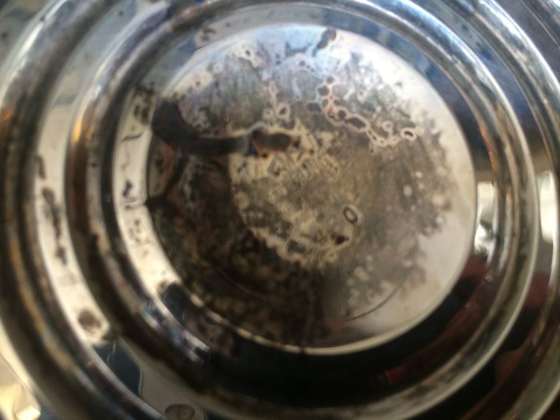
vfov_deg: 46.8
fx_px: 485
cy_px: 210
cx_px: 280
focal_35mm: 30
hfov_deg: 60.0
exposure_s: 1/30
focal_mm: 4.12
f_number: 2.2
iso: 64
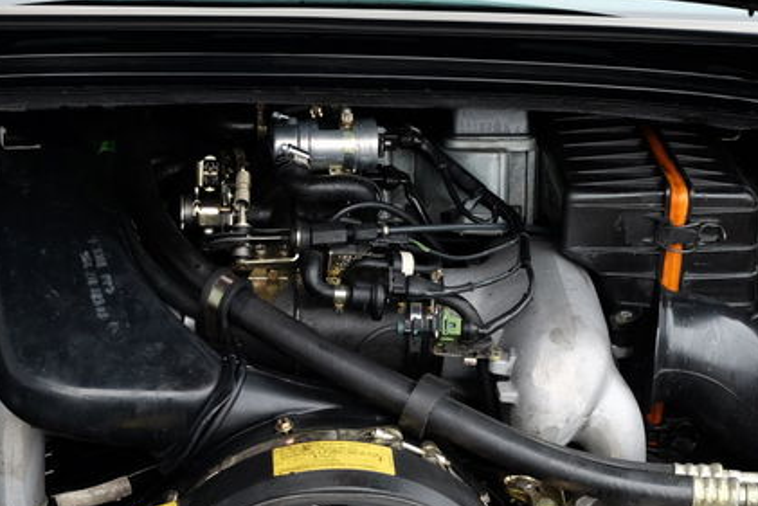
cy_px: 299
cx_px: 333
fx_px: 1959
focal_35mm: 93
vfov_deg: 14.7
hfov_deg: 21.9
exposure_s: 1/60
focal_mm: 34.3
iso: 320
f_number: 3.6
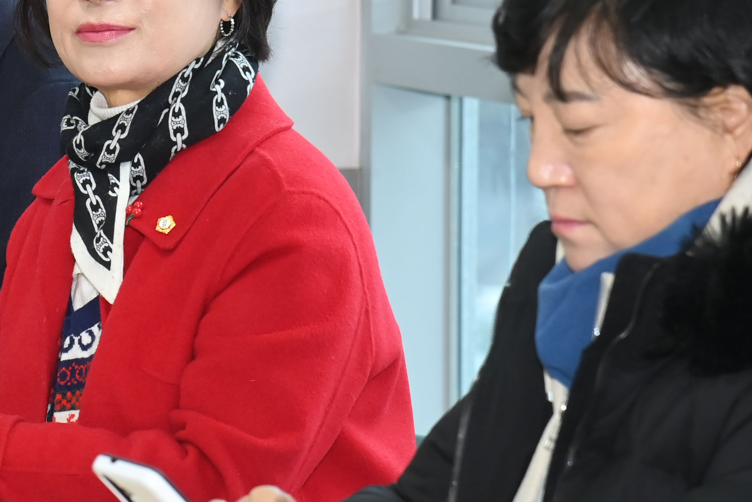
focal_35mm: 300
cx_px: 80
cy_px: 186
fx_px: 6267
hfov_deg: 6.9
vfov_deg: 4.6
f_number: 6.3
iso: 1600
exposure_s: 1/250
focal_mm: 120
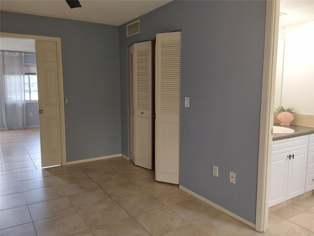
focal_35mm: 28
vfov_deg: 49.7
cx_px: 157
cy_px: 118
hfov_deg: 63.4
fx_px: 254
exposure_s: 1/30
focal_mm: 2.91
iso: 250
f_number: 1.9
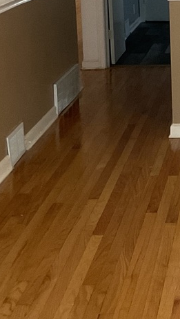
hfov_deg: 11.7
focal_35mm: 98
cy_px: 54
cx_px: 283
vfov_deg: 21.5
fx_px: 832
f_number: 1.8
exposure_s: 1/40
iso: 250
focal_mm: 3
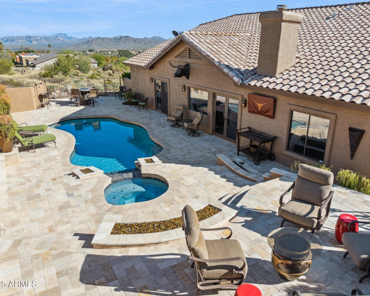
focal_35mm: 26
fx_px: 285
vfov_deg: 54.9
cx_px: 192
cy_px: 144
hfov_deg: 66.0
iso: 100
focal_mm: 12.29
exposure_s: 1/400
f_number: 5.6
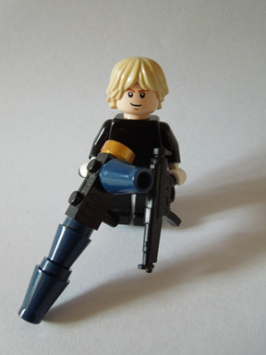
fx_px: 267
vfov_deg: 67.3
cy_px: 172
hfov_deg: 53.0
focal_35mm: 26
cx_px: 135
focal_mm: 4.5
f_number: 3.3
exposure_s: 1/30
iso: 360
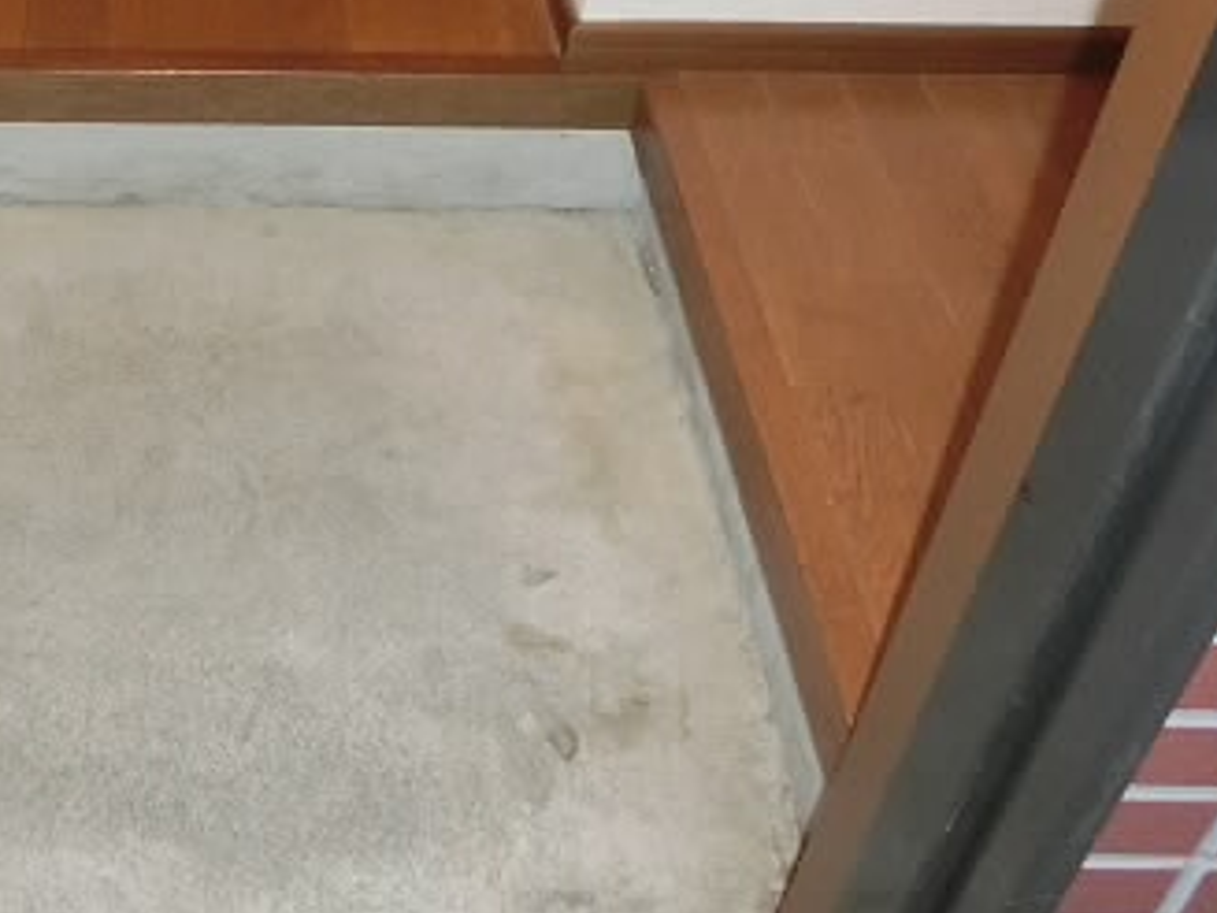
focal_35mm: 53
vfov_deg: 27.1
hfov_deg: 34.6
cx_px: 184
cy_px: 206
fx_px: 1863
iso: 400
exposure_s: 1/60
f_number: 3
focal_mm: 4.24
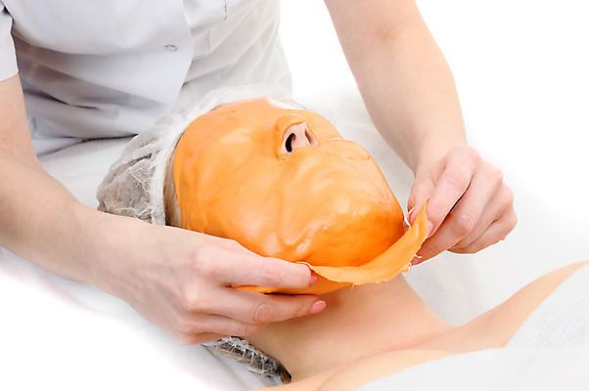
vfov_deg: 13.0
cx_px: 294
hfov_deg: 19.5
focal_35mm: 105
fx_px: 1716
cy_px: 196
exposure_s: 1/60
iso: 200
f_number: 14
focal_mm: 105
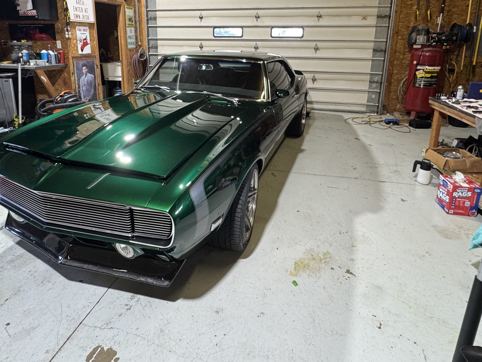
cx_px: 228
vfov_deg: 59.2
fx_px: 306
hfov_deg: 76.3
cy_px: 111
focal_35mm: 22
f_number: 2.2
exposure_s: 1/50
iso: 200
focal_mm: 2.22
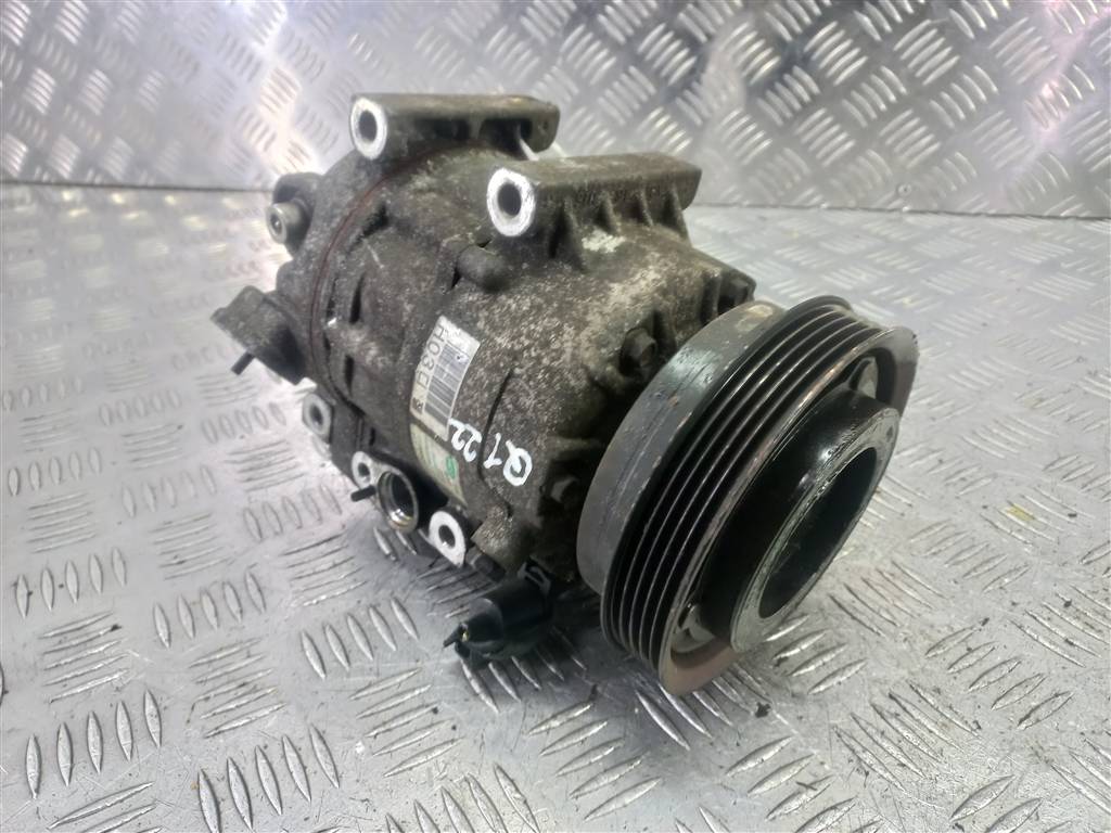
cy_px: 416
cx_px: 556
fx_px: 802
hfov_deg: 69.4
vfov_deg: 54.9
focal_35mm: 25
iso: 160
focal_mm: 4.6
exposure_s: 1/50
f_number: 1.8
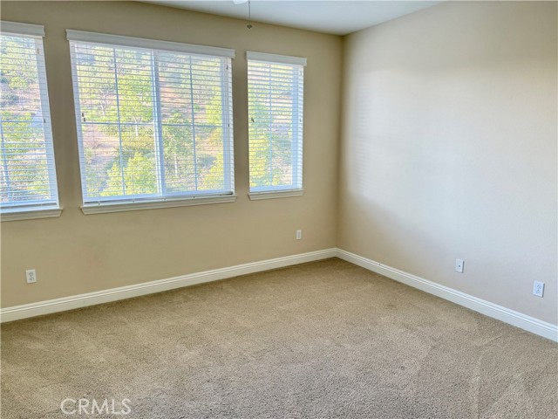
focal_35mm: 24
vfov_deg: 56.8
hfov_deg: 71.6
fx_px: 387
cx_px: 279
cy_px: 210
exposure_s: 1/121
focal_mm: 6.76
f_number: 1.78
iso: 125
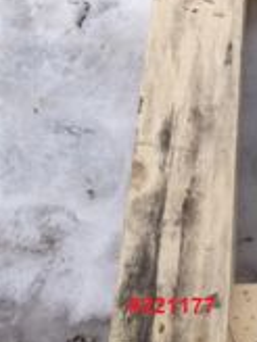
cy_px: -3
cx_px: 332
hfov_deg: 20.6
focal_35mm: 65
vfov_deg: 28.0
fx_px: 643
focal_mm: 4.5
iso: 100
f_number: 3.1
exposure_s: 1/320
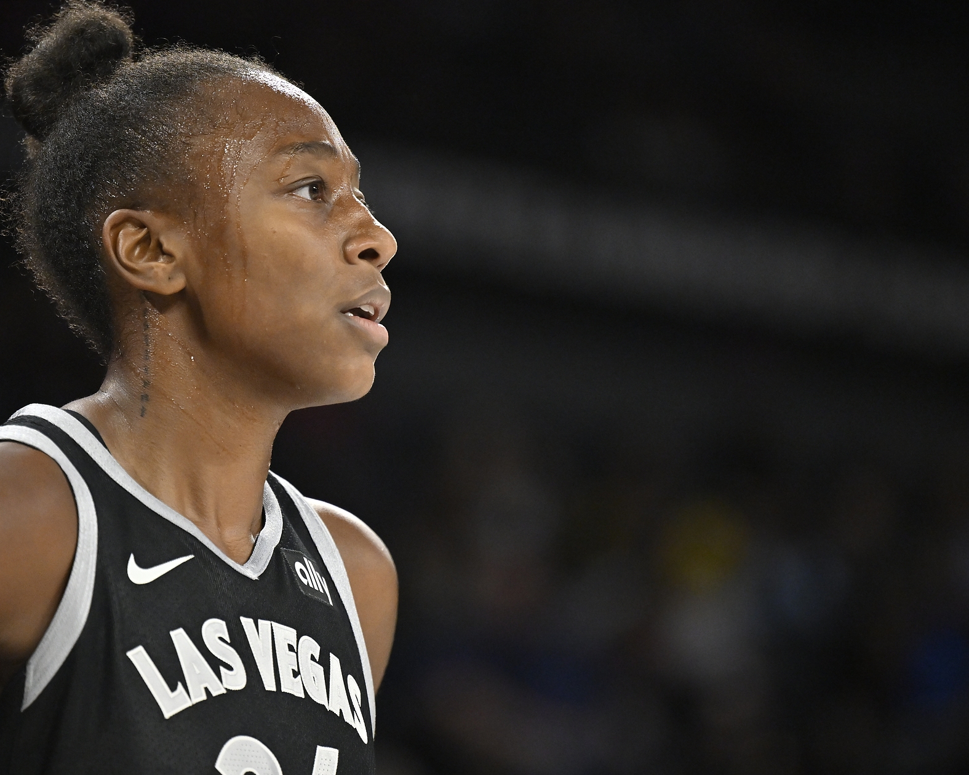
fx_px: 8546
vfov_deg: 5.2
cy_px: 414
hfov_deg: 6.5
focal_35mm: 298
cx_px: 401
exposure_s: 1/1600
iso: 2000
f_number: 2.8
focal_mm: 200
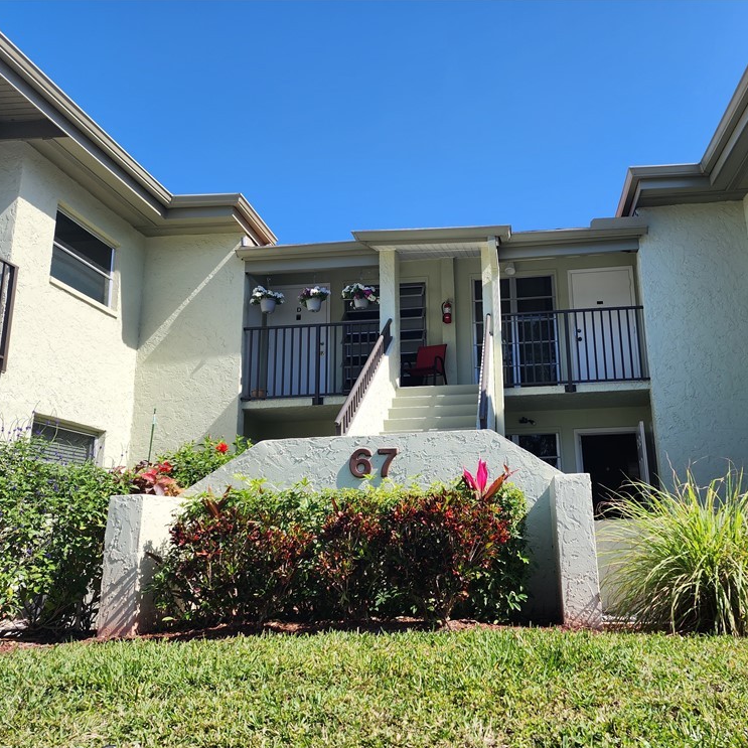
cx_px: 475
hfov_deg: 56.5
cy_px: 385
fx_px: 685
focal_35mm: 28
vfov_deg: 57.3
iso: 12
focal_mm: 6.4
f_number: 1.8
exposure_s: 1/773
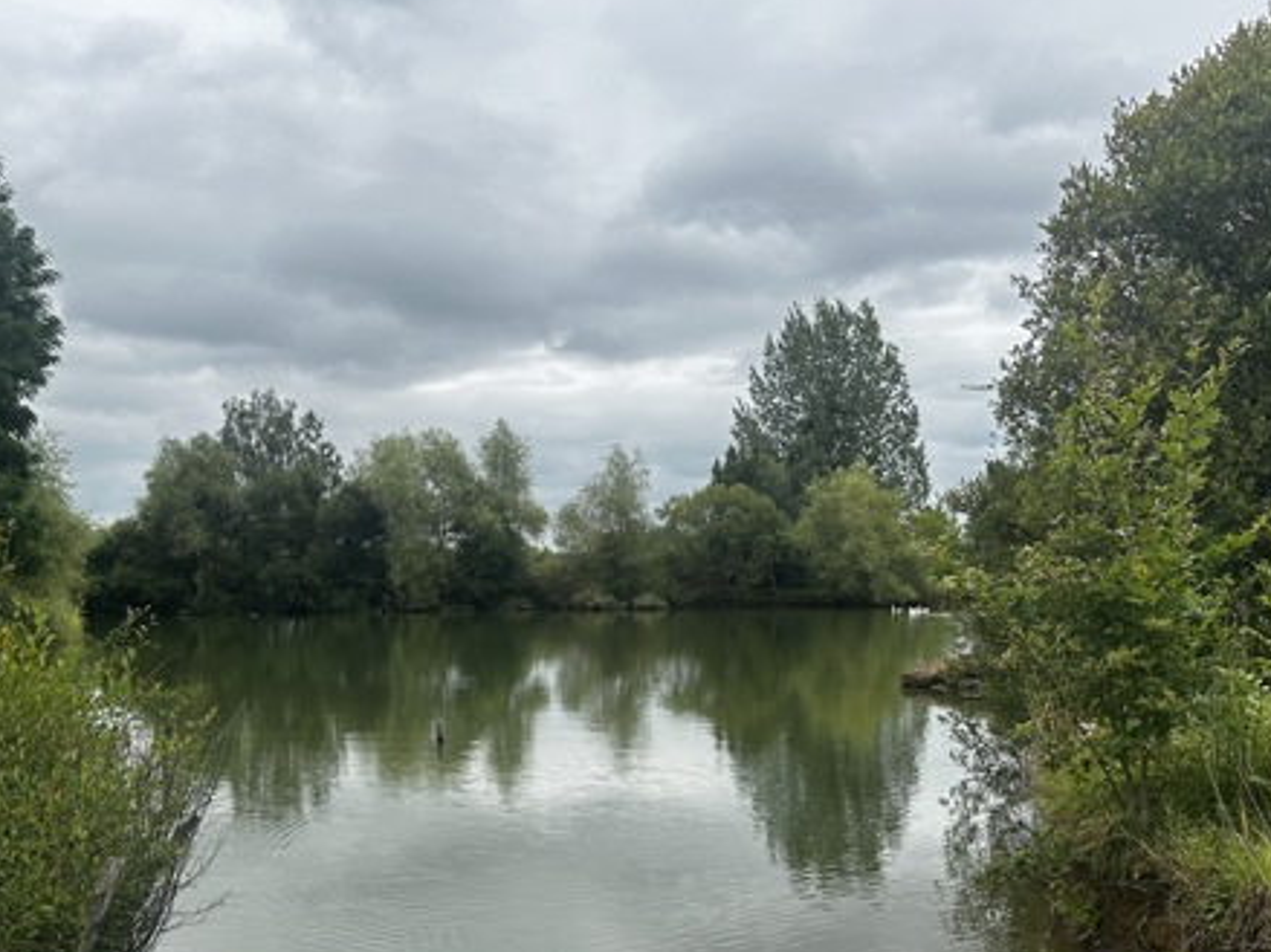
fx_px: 1285
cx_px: 544
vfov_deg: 40.2
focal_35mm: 35
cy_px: 625
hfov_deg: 52.5
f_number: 1.78
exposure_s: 1/3247
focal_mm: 6.86
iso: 80
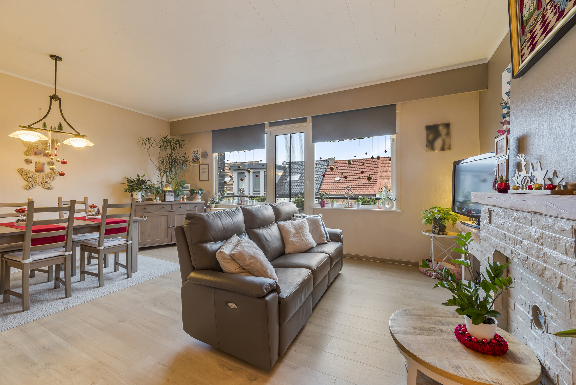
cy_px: 192
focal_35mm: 14
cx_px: 288
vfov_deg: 81.3
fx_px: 224
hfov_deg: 104.2
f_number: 8
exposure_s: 1/2
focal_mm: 14
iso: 250
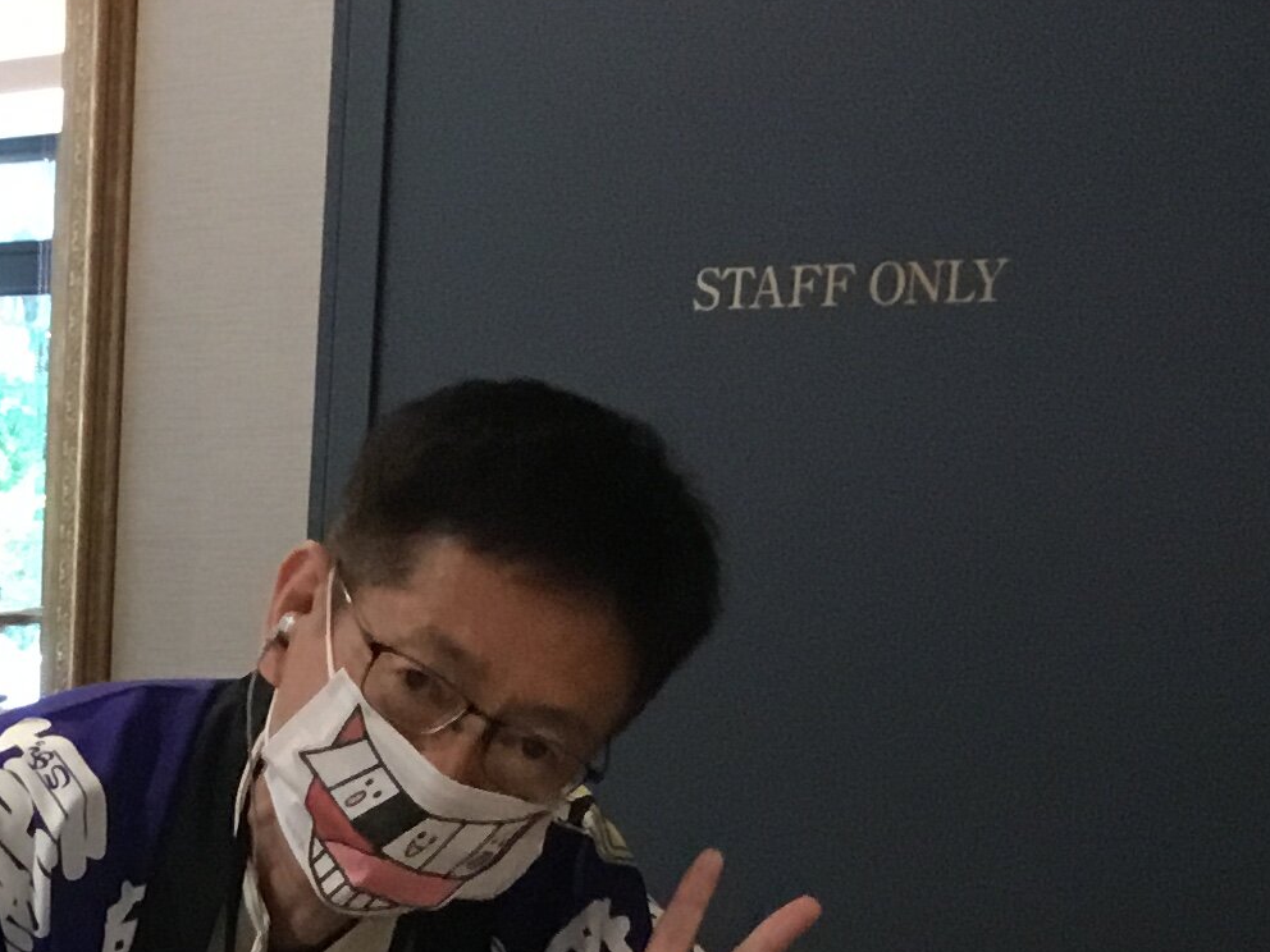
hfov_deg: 17.7
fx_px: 3742
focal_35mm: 102
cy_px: 1532
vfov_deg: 13.5
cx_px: -501
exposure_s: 1/30
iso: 125
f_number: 2.4
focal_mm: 3.3
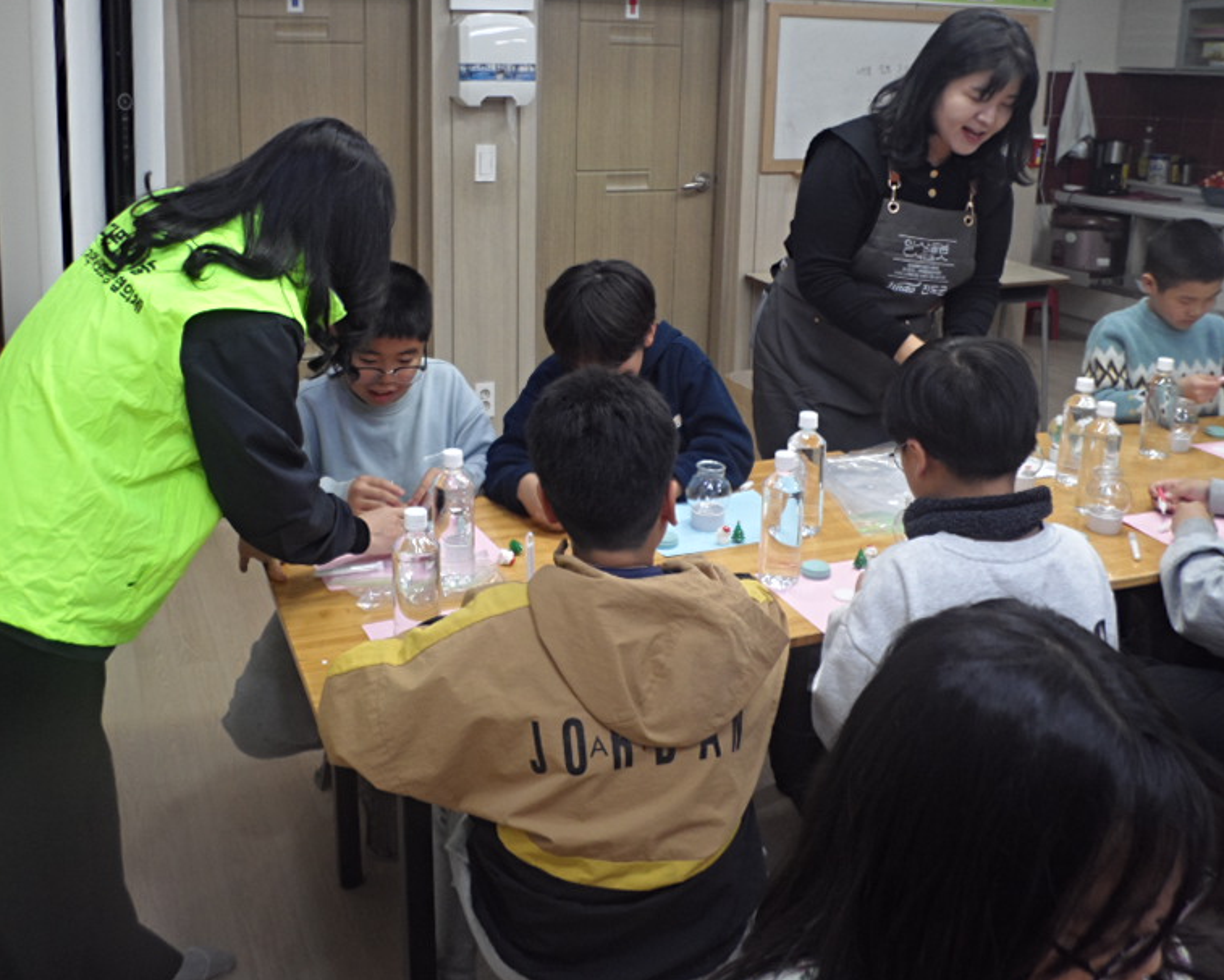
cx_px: 568
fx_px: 1196
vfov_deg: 44.2
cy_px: 364
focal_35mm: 33
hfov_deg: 54.2
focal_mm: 4.5
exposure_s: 1/30
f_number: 2.5
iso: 120
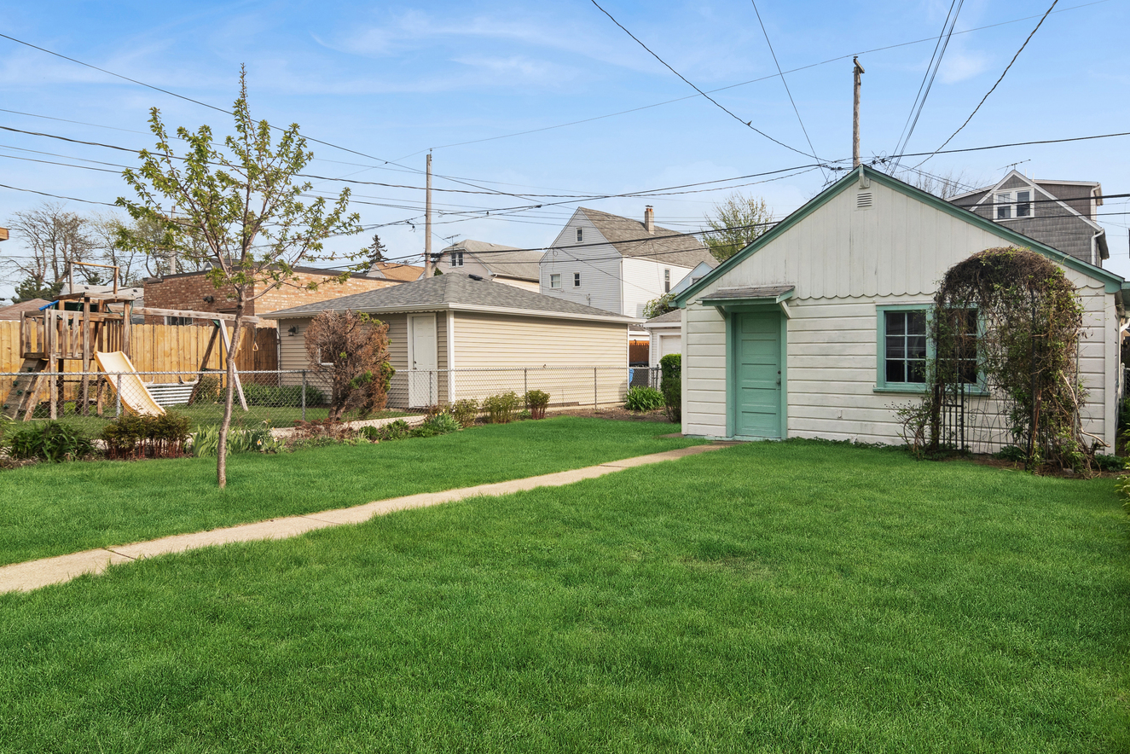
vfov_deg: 57.1
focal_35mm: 22
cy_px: 339
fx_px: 691
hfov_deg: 78.4
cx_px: 607
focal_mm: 12
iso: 200
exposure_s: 1/320
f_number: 8
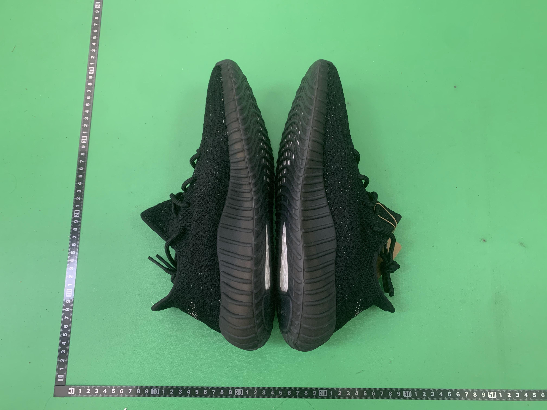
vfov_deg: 53.1
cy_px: 205
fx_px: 411
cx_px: 274
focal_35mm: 26
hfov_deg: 67.3
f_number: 1.8
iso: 200
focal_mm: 4.25
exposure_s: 1/60
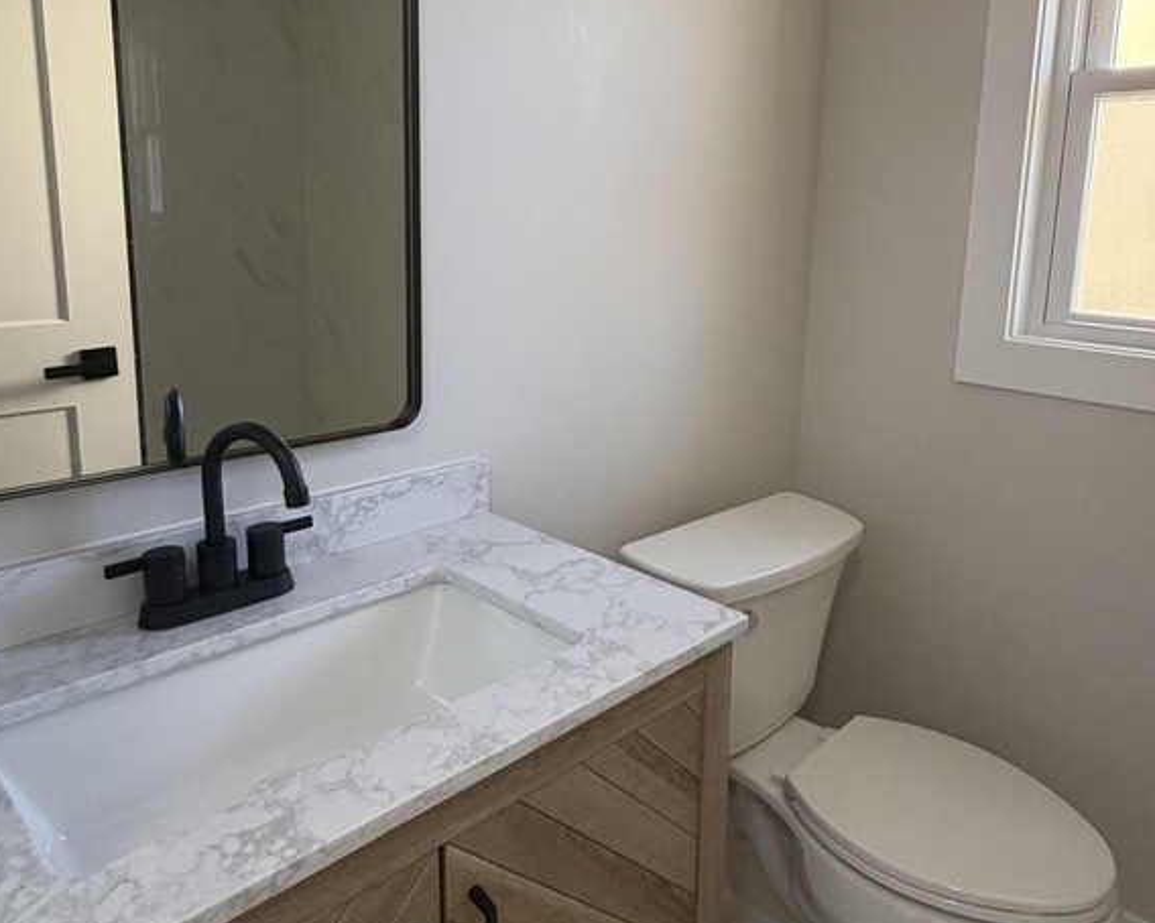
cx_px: 681
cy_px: 376
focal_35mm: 26
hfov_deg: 65.5
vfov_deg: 54.6
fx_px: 888
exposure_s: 1/60
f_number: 2.2
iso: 200
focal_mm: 2.22
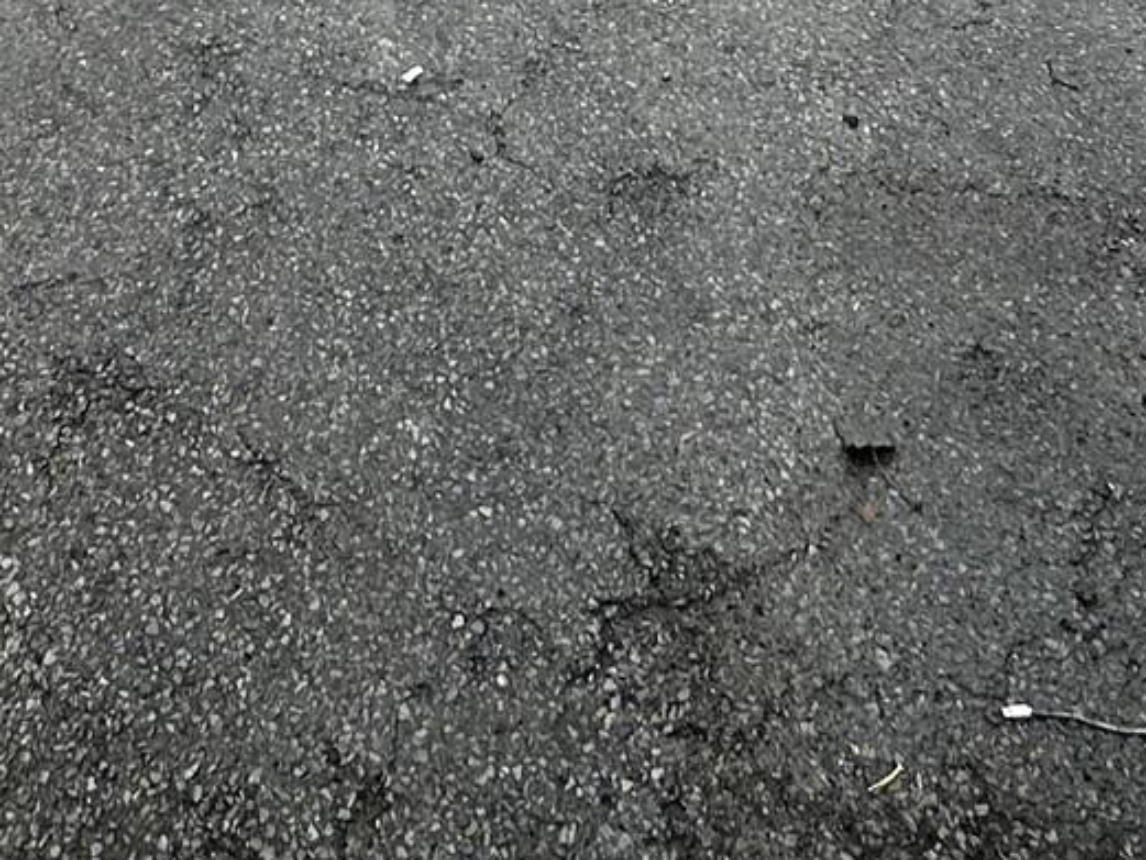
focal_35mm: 55
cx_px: 209
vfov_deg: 18.8
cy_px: -781
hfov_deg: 33.8
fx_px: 1821
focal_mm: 2.22
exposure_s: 1/764
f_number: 2.2
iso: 40
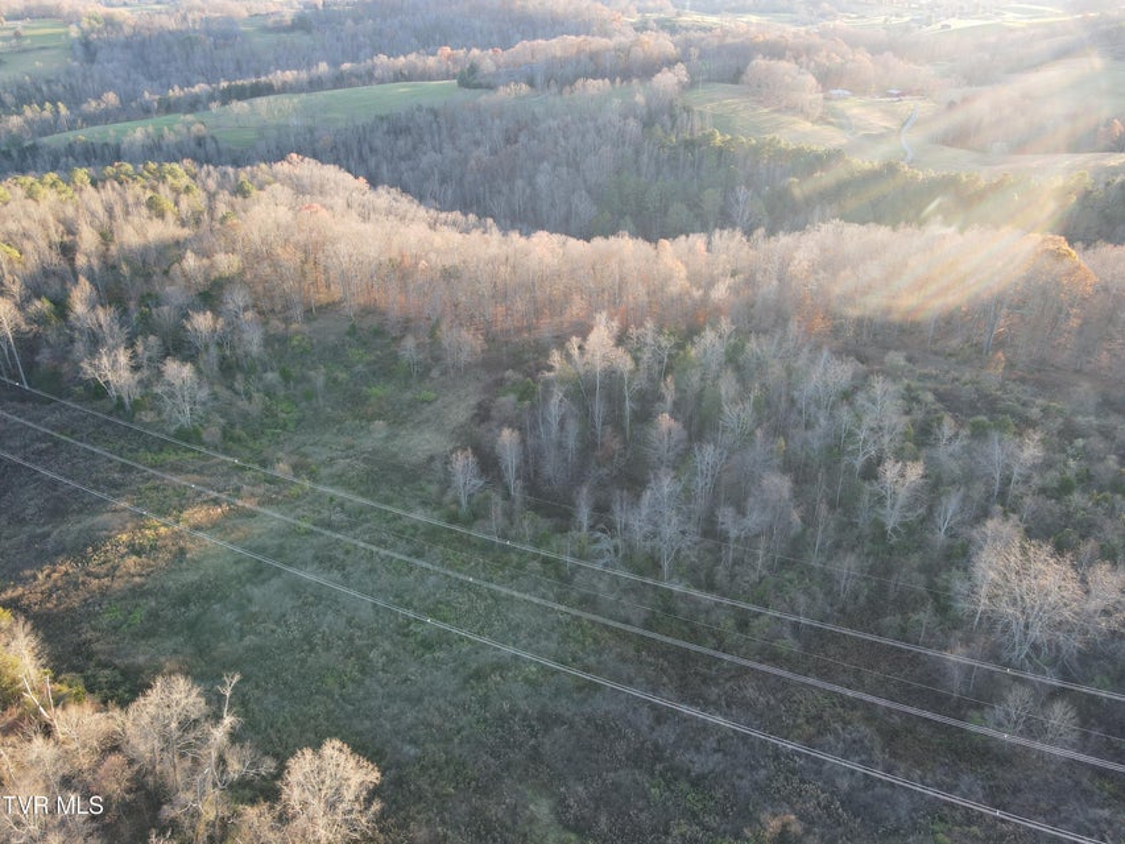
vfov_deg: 56.8
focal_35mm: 24
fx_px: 780
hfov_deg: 71.6
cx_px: 562
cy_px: 422
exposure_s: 1/30
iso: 100
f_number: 2.8
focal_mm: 4.5
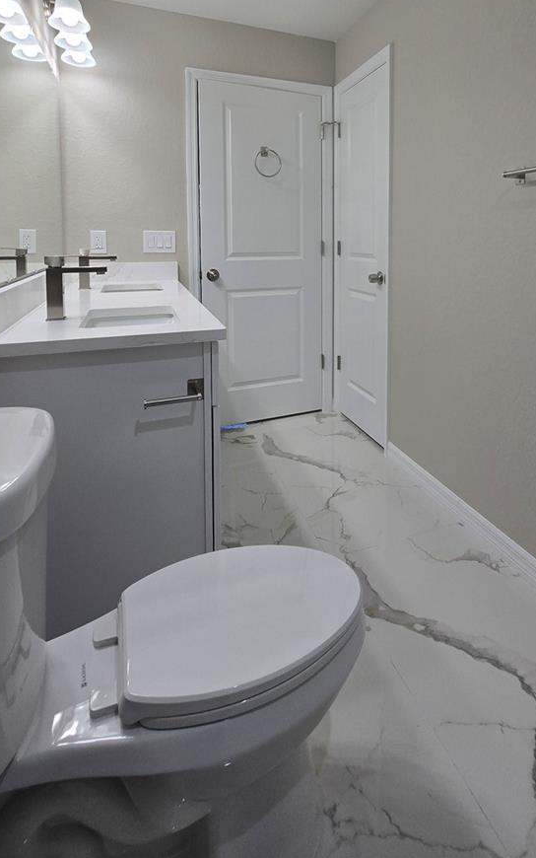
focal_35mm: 19
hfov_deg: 61.3
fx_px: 444
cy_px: 268
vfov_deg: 84.1
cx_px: 340
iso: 50
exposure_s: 1/120
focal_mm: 2.2
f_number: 2.2
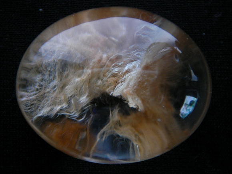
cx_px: 116
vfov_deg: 20.4
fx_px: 483
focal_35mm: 72
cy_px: 87
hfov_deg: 27.0
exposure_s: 1/2
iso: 100
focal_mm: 12
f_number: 3.8
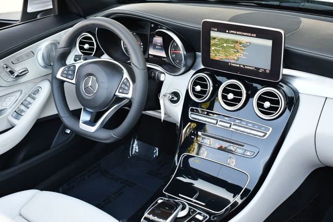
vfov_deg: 26.0
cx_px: 166
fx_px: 481
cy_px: 111
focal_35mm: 52
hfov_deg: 38.2
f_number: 4
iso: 800
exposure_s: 1/200
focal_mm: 26
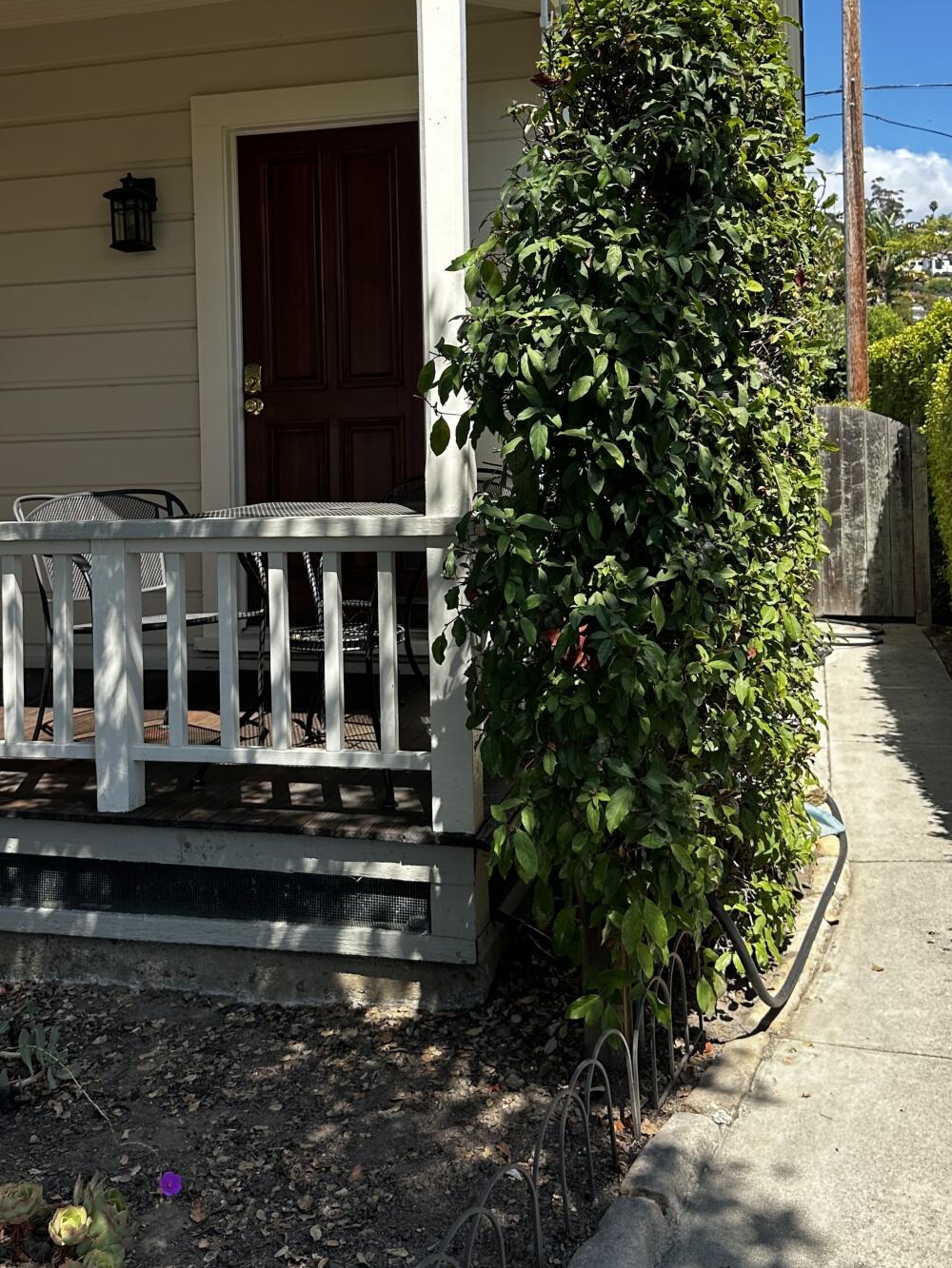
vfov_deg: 50.7
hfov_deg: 39.6
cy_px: 456
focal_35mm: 36
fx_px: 1320
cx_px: 446
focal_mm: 6.86
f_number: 1.78
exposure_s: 1/1664
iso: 80
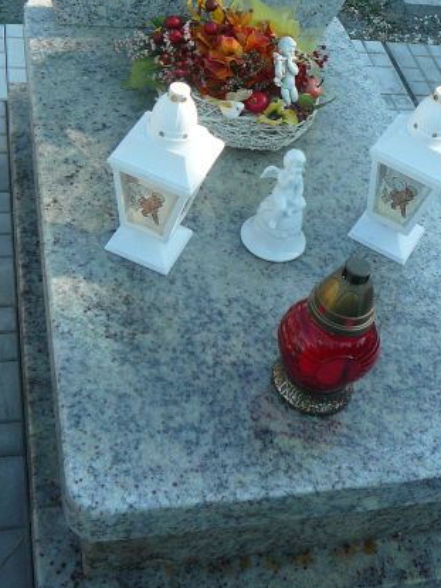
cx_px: 257
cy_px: 149
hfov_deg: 27.0
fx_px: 918
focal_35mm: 54
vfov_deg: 34.8
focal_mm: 5.2
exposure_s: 1/320
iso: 80
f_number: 2.8
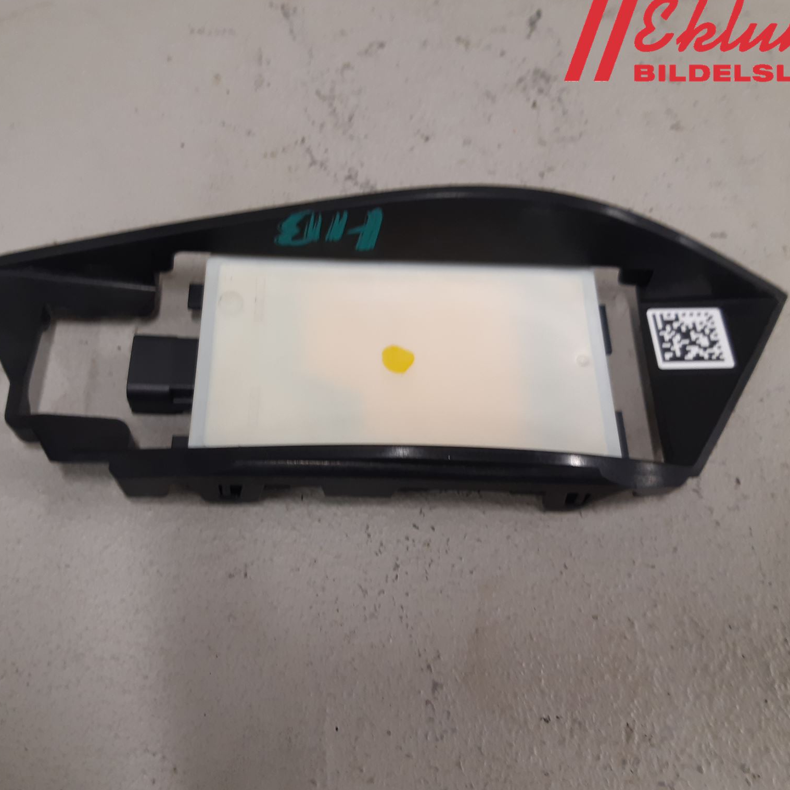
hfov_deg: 52.4
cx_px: 351
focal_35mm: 31
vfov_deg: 52.5
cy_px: 393
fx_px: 800
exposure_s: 1/50
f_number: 1.7
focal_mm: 3.93
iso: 100
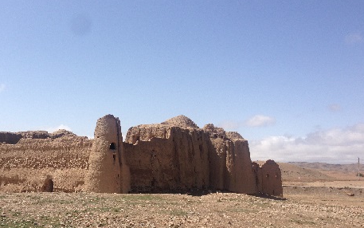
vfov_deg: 28.4
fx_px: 447
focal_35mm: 45
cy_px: 155
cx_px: 141
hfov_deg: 44.1
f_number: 2.4
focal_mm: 4.12
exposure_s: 1/2463
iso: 50
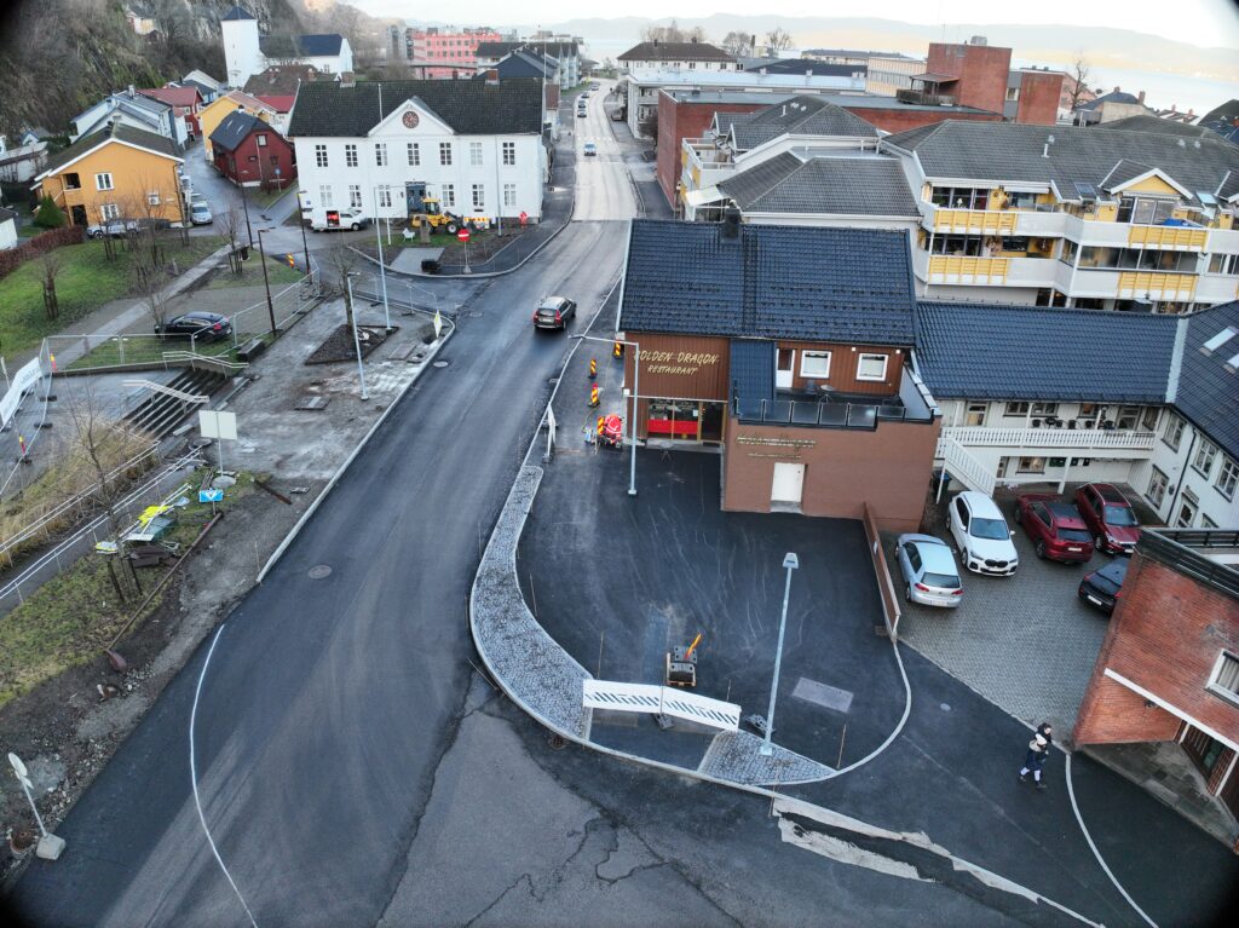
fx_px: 859
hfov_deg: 71.6
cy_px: 464
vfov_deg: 56.8
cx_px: 620
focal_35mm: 24
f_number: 2.8
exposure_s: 1/320
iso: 100
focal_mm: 12.29
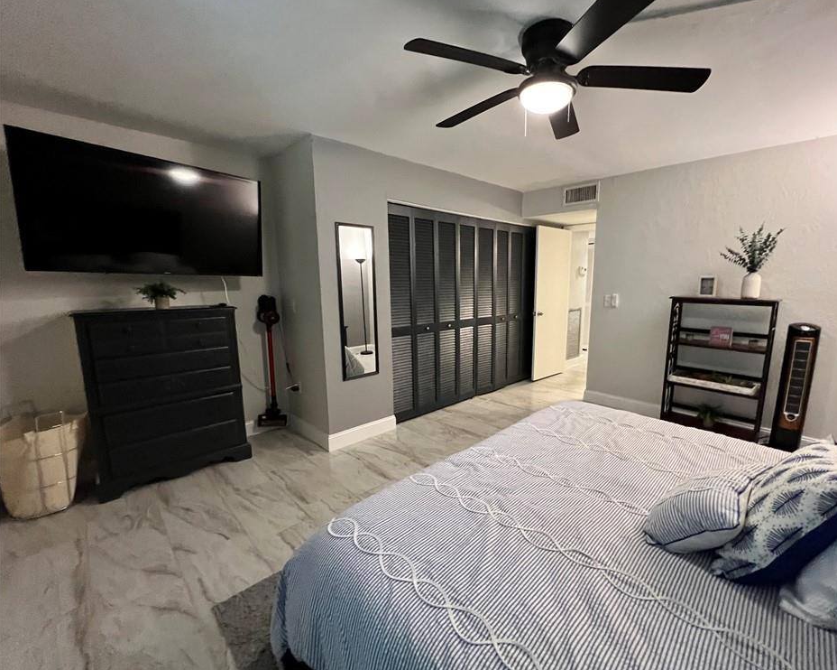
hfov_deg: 100.4
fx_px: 347
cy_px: 339
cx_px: 459
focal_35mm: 14
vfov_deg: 88.0
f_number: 1.8
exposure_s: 1/60
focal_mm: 1.57
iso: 640
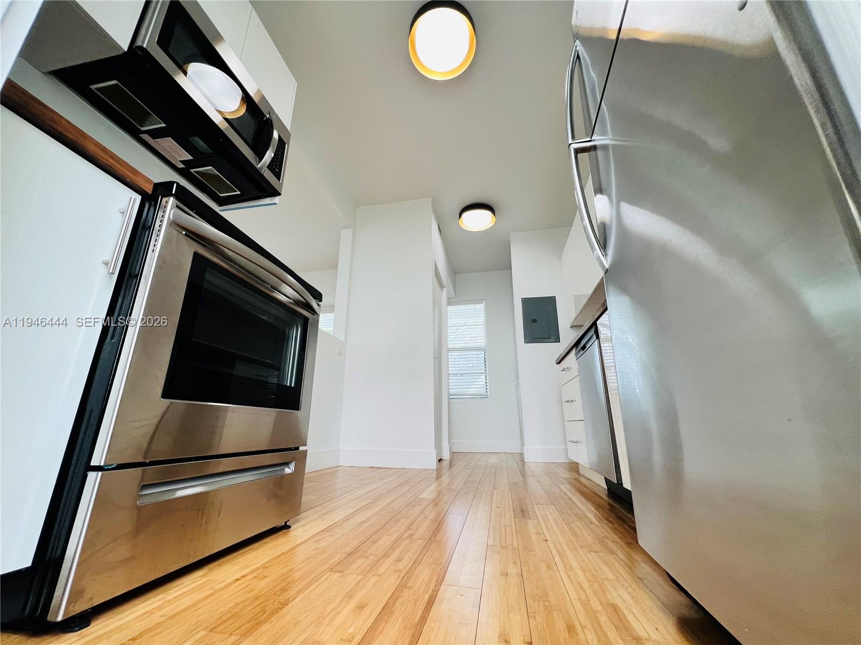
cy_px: 322
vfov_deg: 89.9
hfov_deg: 106.2
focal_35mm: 13
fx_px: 323
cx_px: 430
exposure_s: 1/120
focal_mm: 1.57
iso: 100
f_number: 1.8
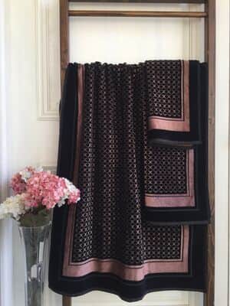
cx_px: 115
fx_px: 257
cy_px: 153
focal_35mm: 29
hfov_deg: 48.2
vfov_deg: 61.7
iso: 40
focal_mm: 4.15
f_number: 2.2
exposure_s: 1/33
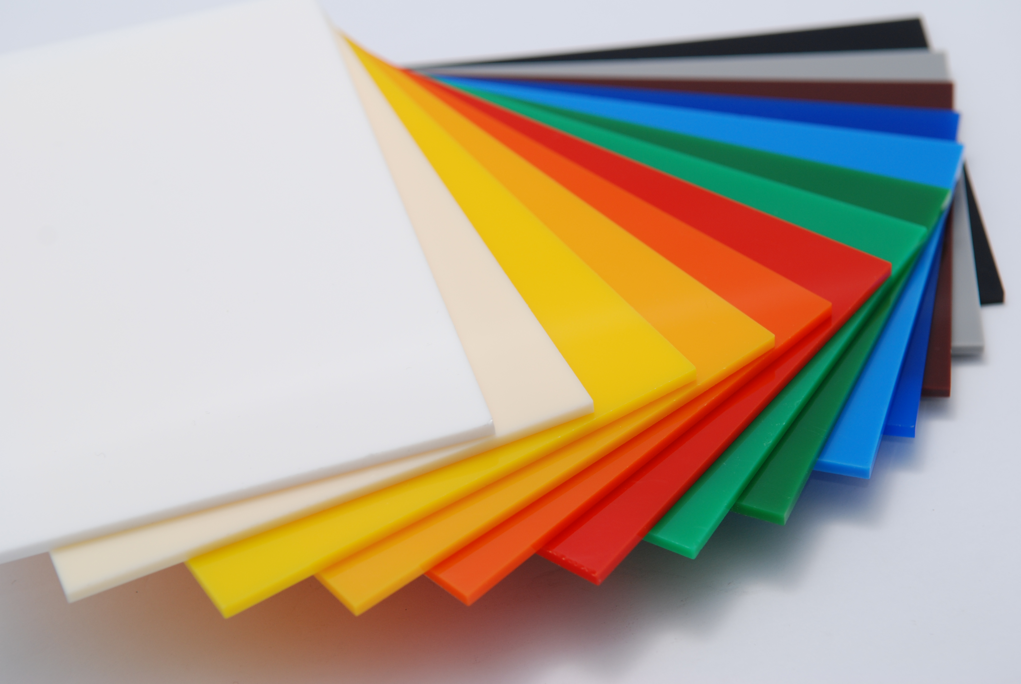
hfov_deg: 24.6
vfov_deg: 16.6
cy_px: 342
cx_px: 510
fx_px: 2343
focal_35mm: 82
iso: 160
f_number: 7.1
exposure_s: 1/80
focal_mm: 55
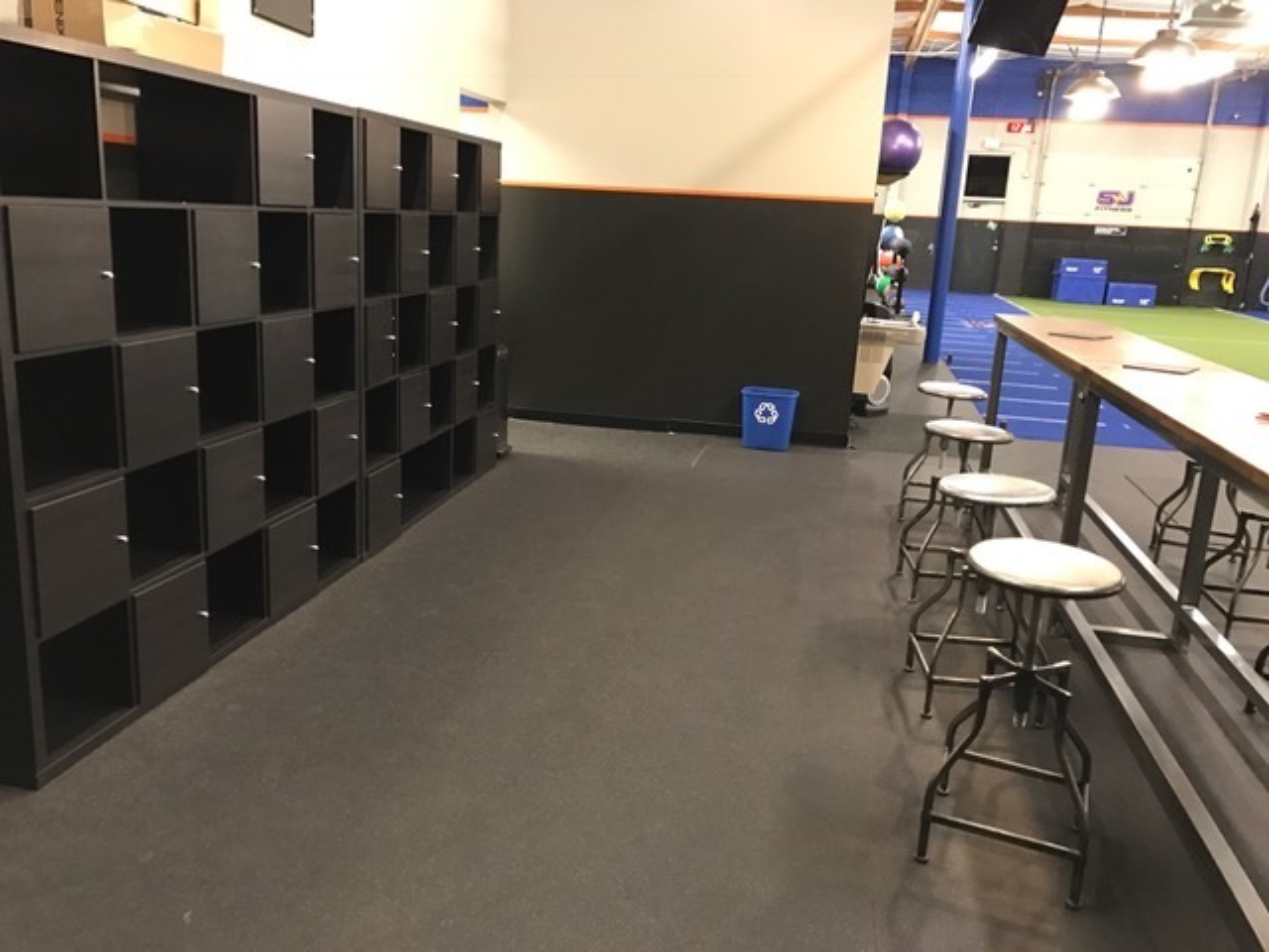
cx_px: 634
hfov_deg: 63.4
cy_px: 476
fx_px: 1026
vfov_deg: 49.7
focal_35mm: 28
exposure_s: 1/7
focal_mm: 3.99
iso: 80
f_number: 1.8
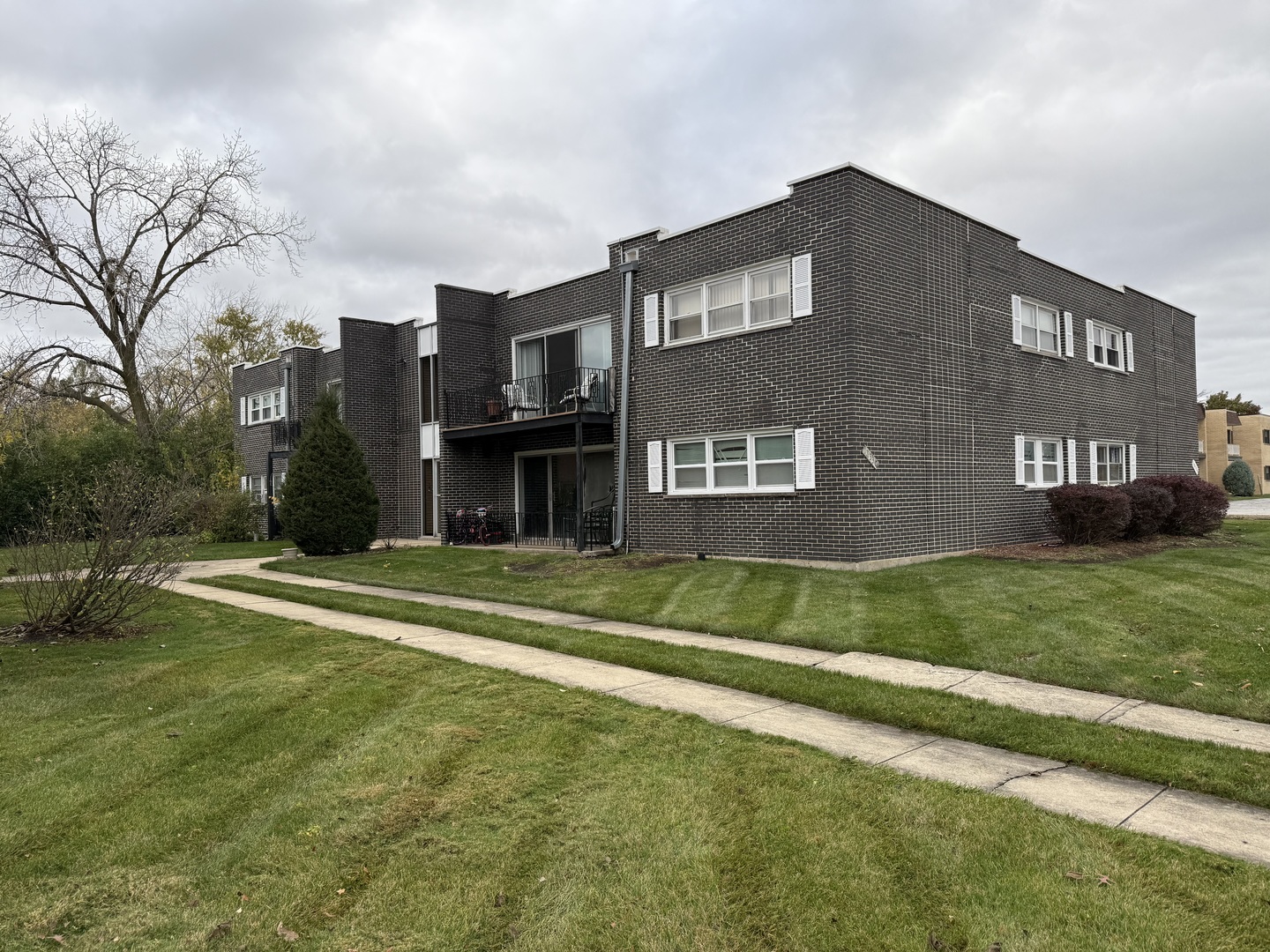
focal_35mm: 24
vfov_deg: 56.8
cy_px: 476
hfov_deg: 71.6
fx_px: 881
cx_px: 635
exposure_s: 1/920
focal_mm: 6.76
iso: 80
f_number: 1.78
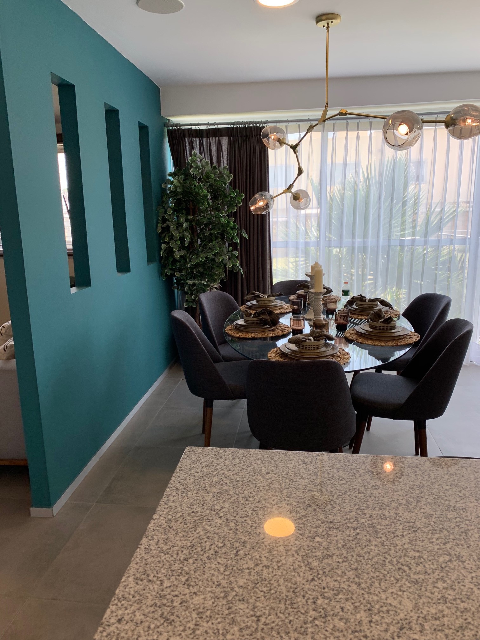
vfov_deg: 67.3
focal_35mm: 26
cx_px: 240
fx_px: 481
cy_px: 320
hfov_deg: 53.1
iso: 25
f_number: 1.8
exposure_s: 1/122
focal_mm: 4.25
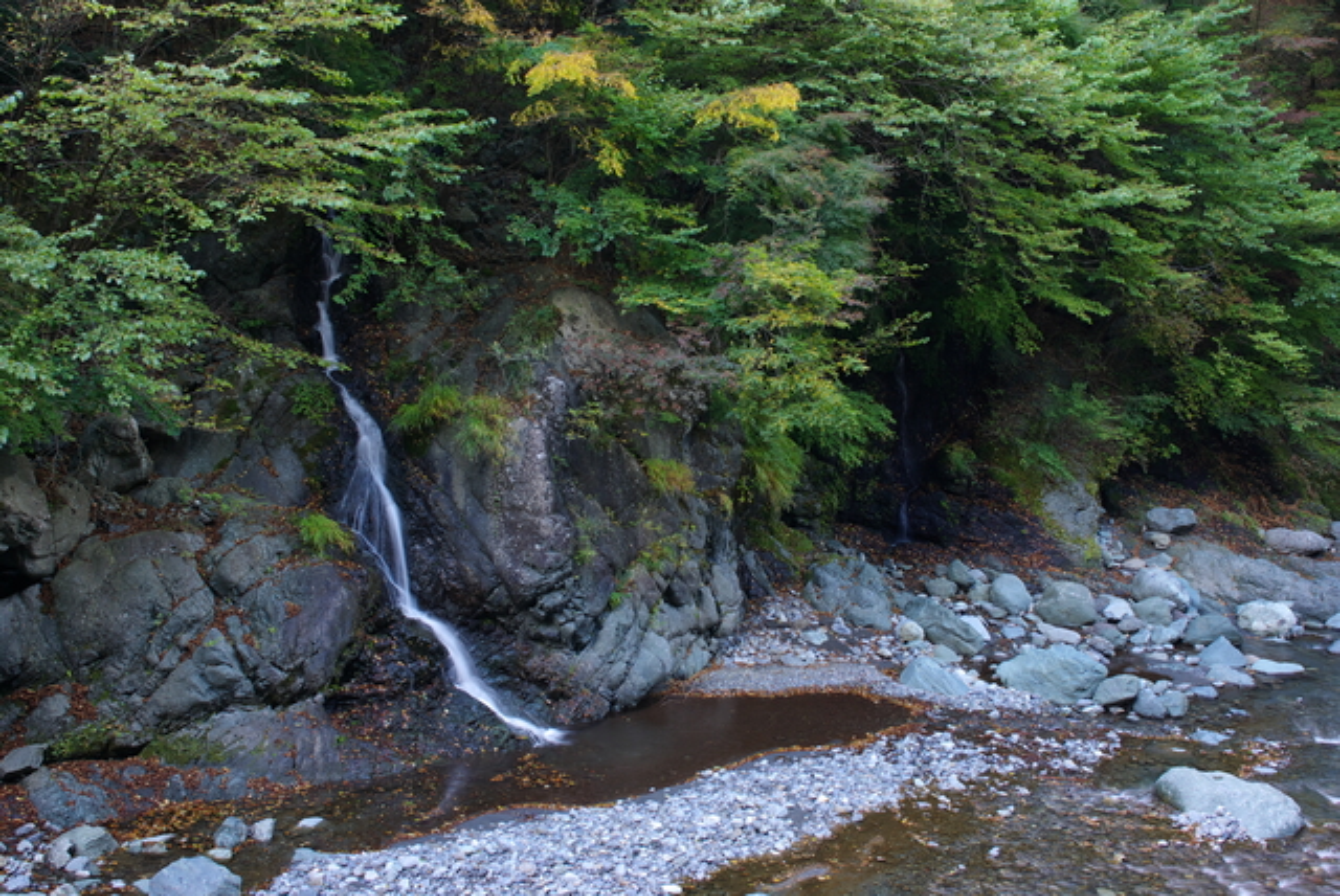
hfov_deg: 46.4
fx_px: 1565
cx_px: 670
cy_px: 448
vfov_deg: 32.0
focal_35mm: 42
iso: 100
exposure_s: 1/2.5
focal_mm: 28
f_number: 8
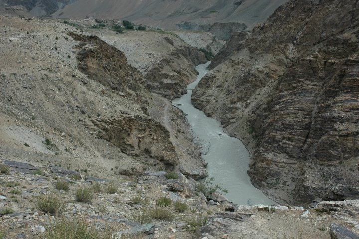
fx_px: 359
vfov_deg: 36.9
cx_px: 180
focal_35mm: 36
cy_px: 120
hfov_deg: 53.1
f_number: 9
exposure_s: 1/320
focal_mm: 24
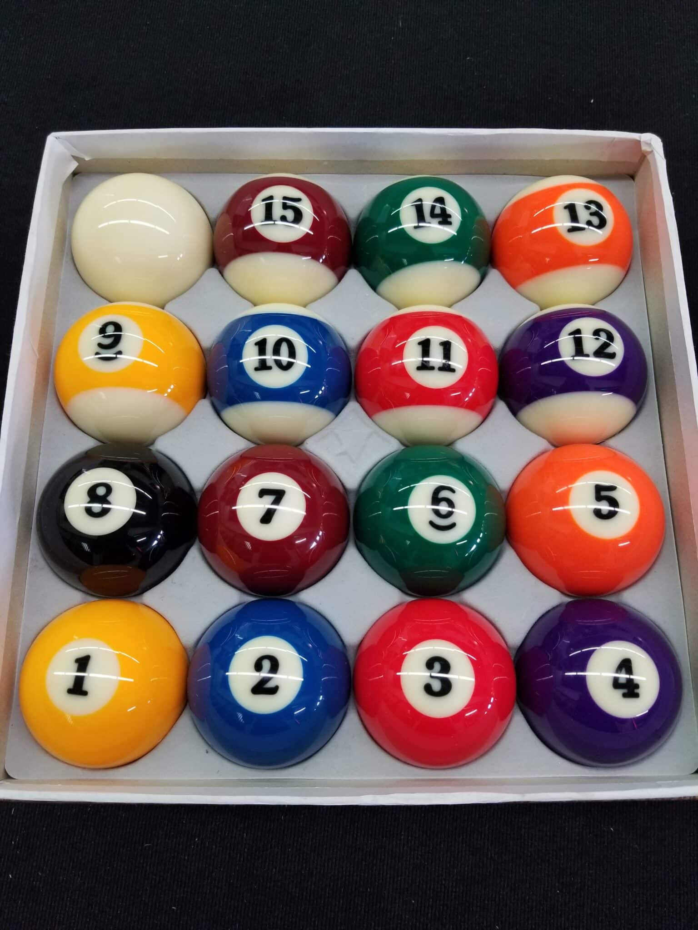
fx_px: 699
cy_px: 465
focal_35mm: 26
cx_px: 349
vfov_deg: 67.3
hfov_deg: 53.1
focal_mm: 4.25
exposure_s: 1/60
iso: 160
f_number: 1.7
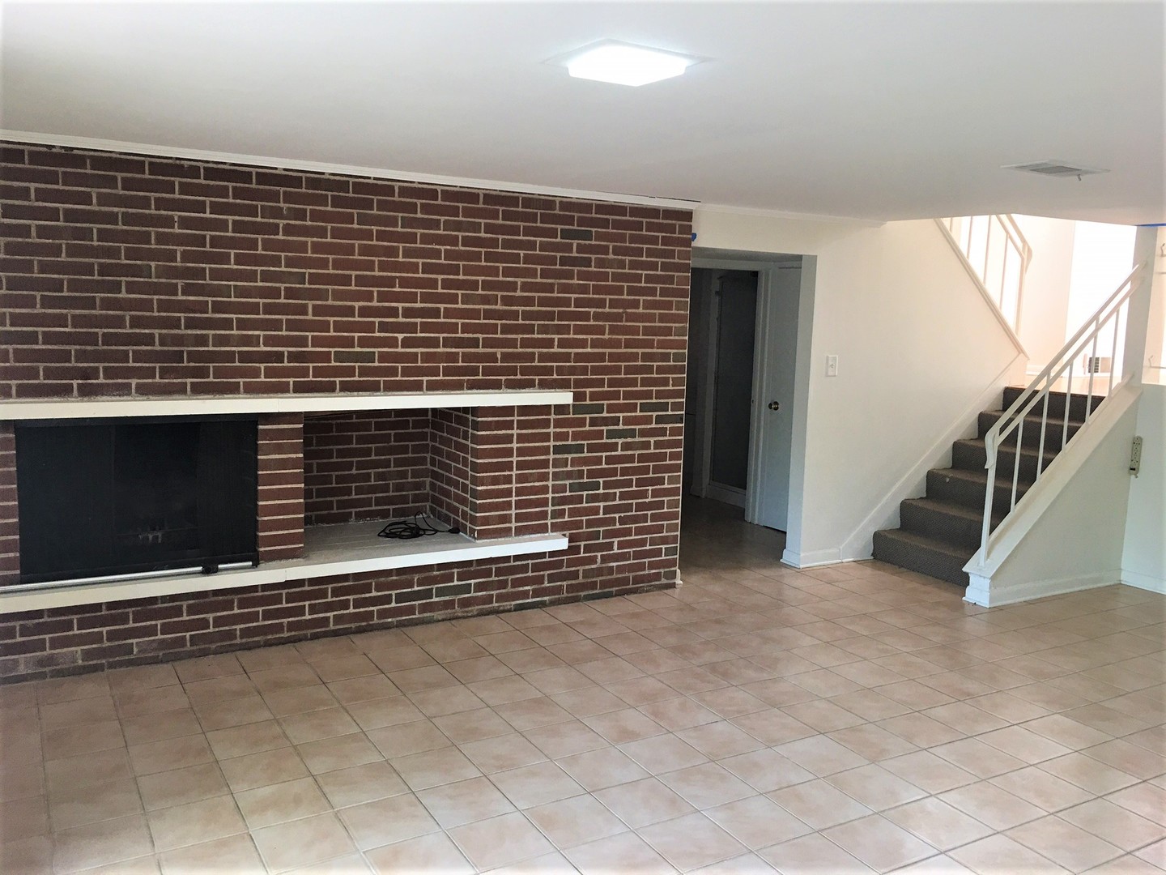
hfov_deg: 61.7
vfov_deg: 48.2
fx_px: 977
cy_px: 438
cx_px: 583
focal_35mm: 29
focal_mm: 4.15
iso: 25
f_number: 2.2
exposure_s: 1/30
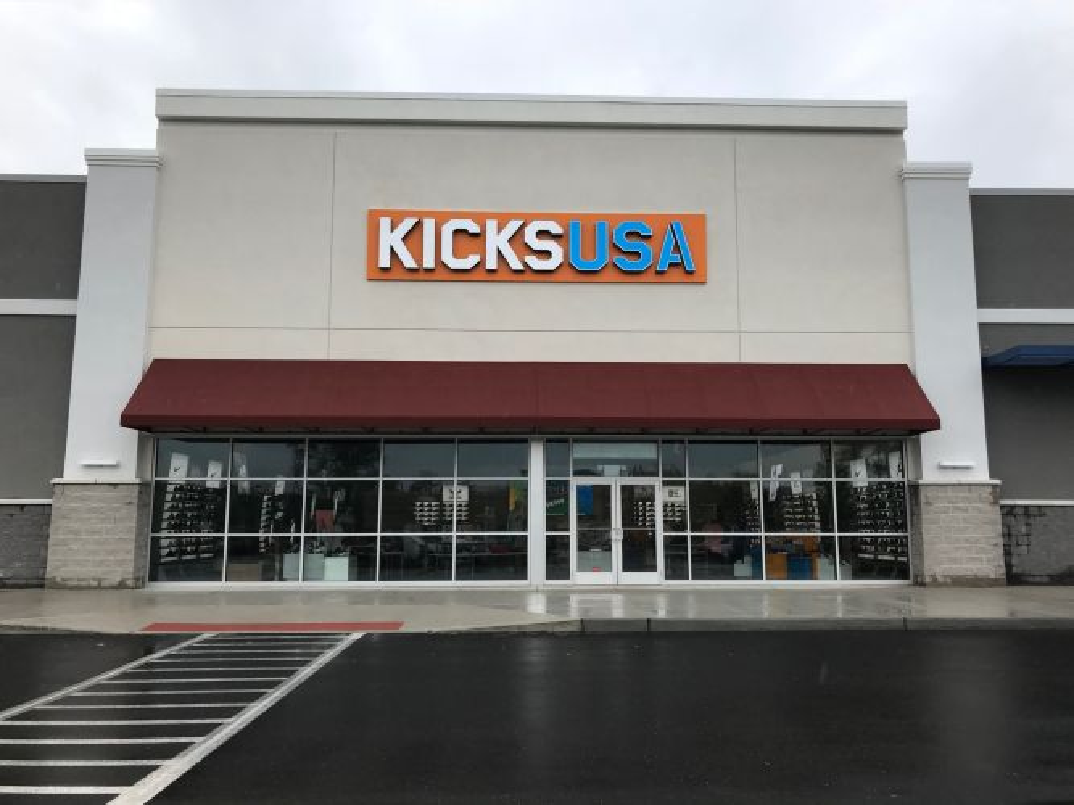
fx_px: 869
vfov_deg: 49.7
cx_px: 537
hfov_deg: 63.5
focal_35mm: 28
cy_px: 402
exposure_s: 1/622
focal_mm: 3.99
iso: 20
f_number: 1.8
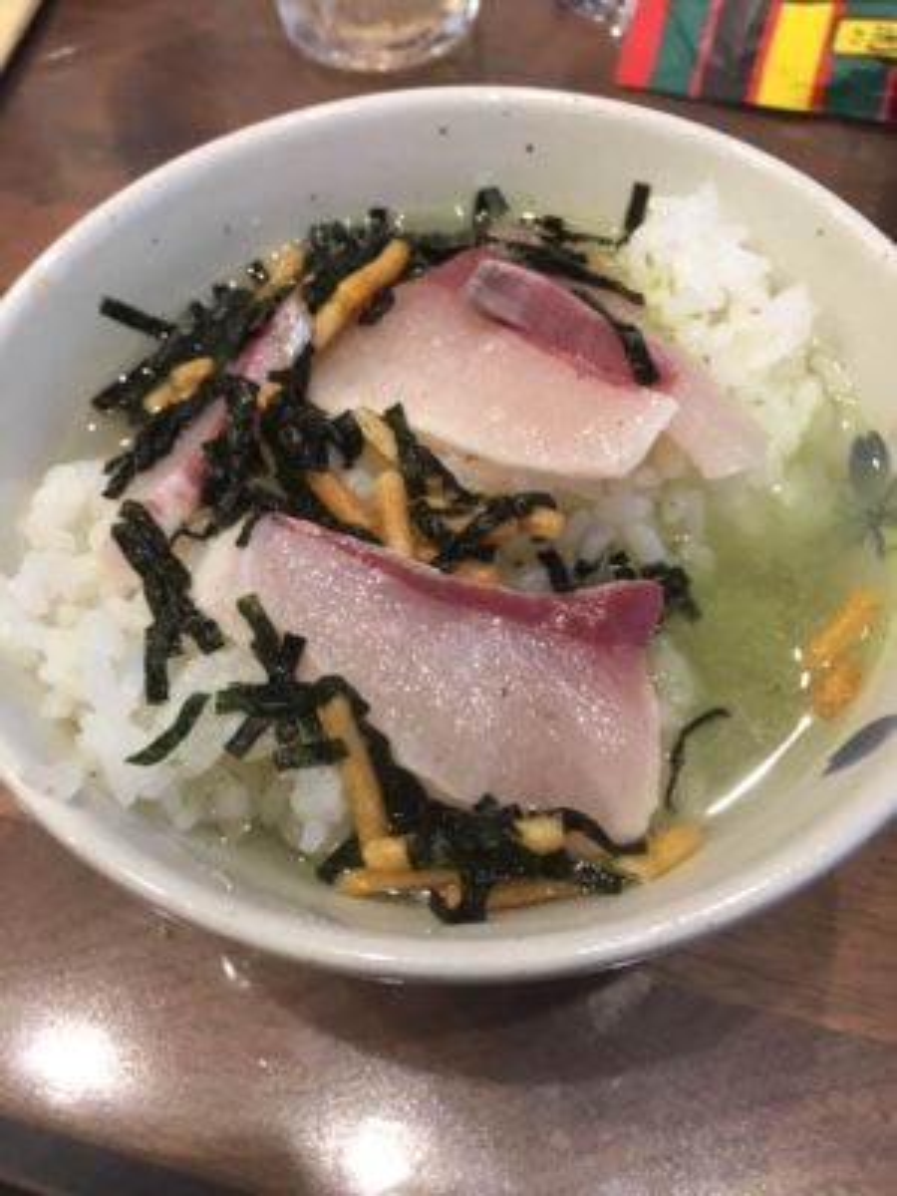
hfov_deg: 48.2
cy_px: 598
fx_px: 1002
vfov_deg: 61.7
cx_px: 448
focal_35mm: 29
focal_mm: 4.15
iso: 64
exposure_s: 1/30
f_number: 2.2
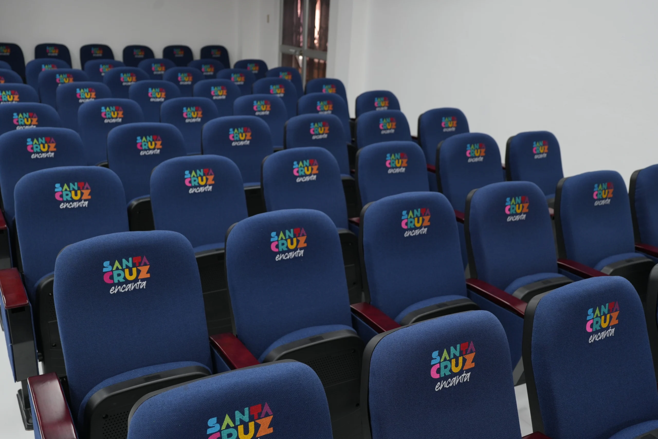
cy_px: 220
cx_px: 329
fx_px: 640
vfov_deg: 37.9
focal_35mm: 35
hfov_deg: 54.4
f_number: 4
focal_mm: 35
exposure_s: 1/125
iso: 500
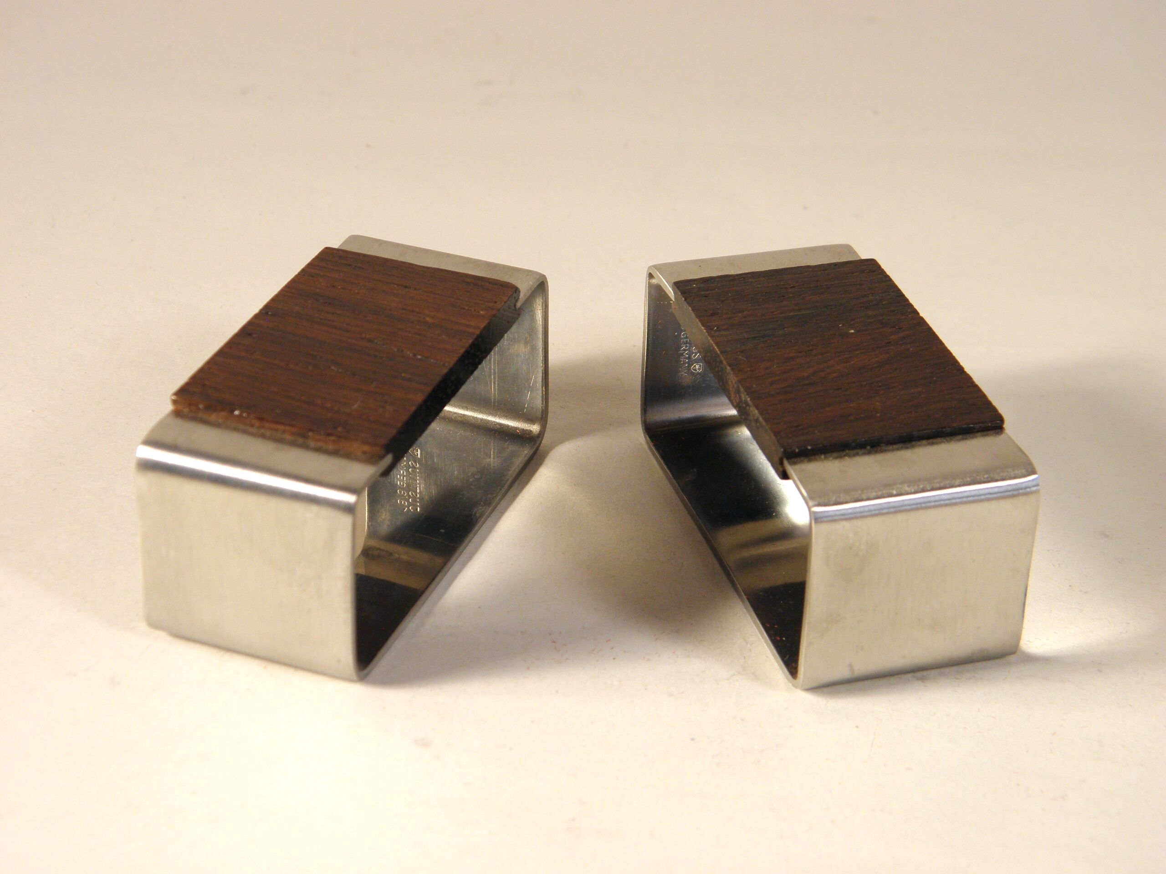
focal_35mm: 68
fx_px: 2291
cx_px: 583
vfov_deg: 21.6
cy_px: 437
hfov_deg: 28.6
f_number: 4.3
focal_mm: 12.2
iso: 125
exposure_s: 1/50
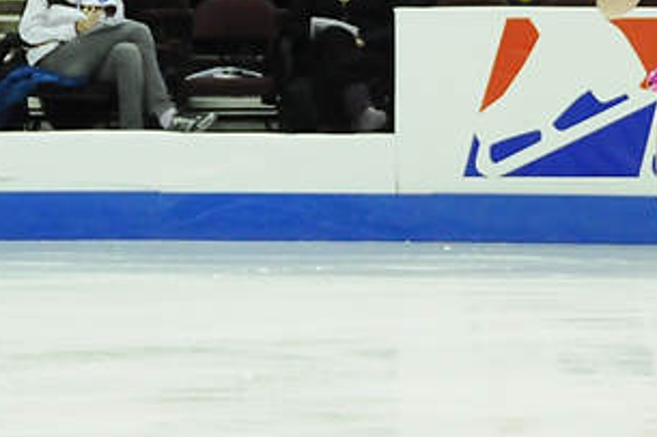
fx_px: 6827
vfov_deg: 3.7
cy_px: 203
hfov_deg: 5.5
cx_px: 747
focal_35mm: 374
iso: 3200
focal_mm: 95
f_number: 5.6
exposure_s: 1/800
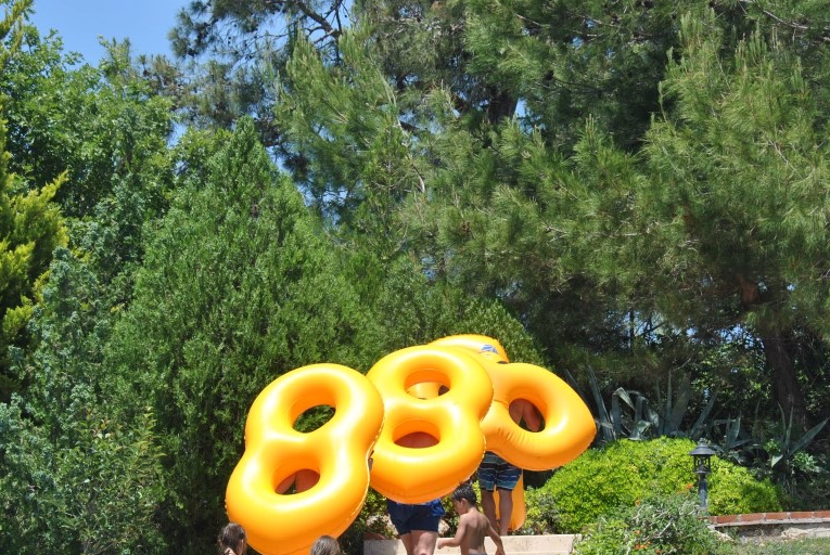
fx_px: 2856
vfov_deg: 11.1
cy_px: 379
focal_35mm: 124
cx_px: 435
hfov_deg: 16.5
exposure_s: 1/250
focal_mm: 55
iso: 100
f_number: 8
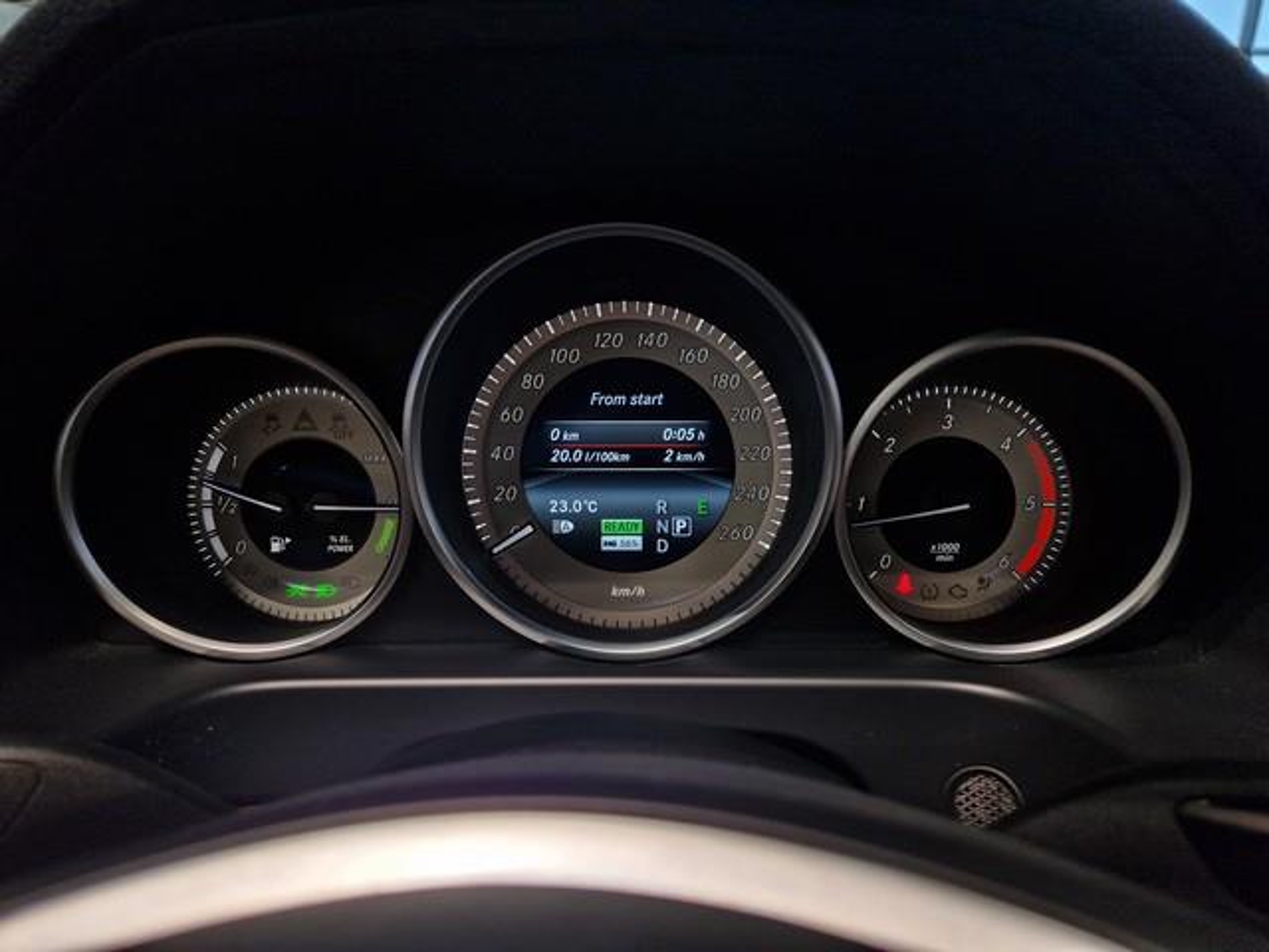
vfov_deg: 58.9
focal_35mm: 23
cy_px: 476
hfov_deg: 73.9
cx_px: 634
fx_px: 843
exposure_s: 1/100
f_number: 1.8
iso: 64
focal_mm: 5.4
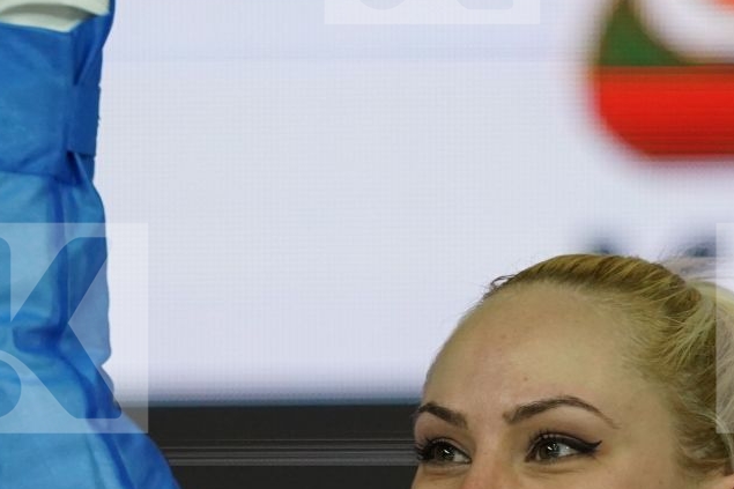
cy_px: 328
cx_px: 432
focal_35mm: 1134
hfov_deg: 1.8
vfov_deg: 1.2
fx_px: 23114
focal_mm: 400
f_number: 2.8
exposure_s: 1/500
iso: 2500
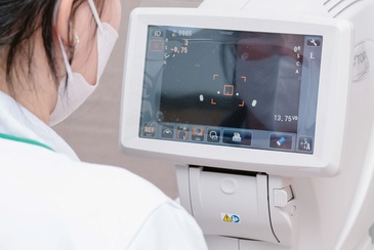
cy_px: 95
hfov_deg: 17.6
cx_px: 318
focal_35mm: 115
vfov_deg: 11.9
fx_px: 1196
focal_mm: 42
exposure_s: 1/200
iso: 1000
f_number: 5
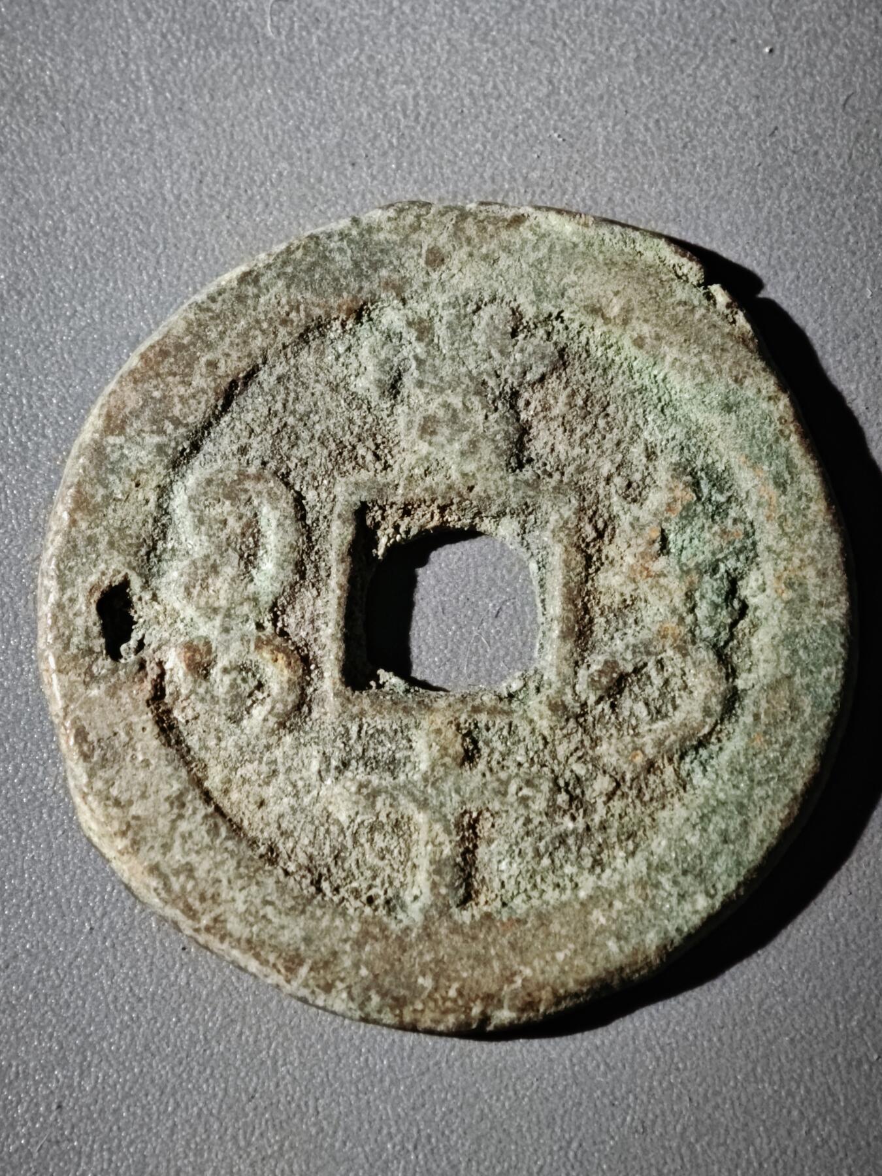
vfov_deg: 17.9
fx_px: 3737
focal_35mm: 110
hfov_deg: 13.5
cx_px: 441
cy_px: 588
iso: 400
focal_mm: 9
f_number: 2
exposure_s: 1/100
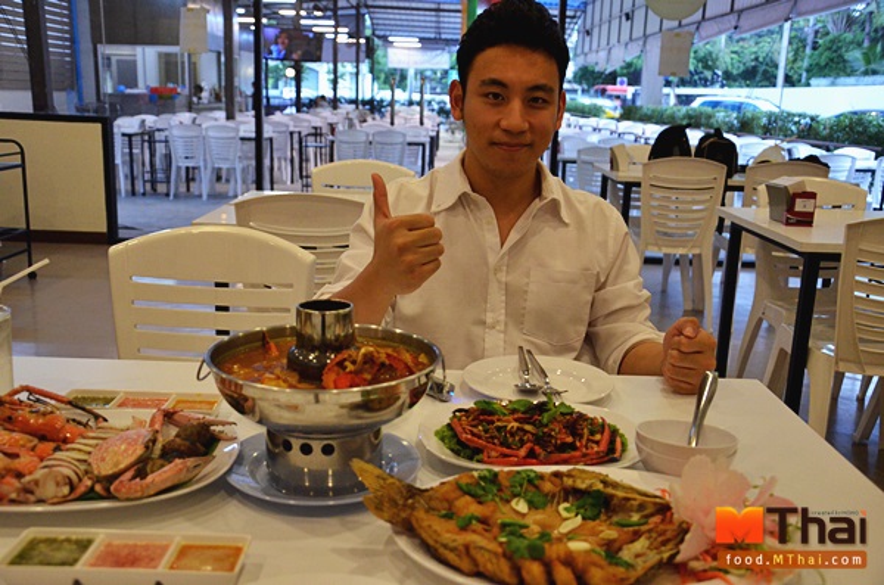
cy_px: 292
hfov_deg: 53.2
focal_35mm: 36
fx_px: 882
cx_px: 442
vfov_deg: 36.7
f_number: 4.5
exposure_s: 1/250
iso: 2500
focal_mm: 24
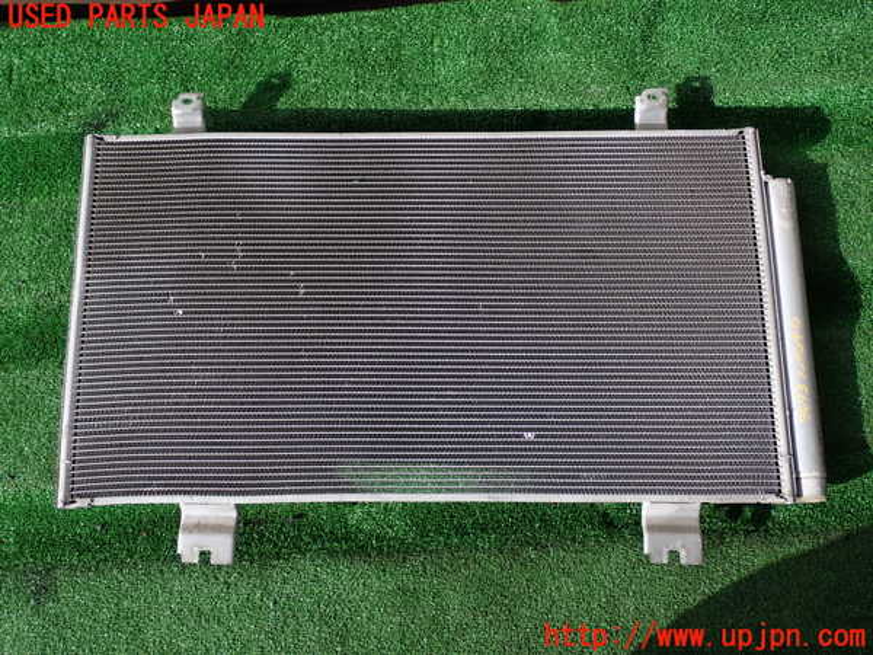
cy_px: 328
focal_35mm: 44
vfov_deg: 32.9
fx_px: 1110
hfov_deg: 42.9
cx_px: 436
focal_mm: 7.84
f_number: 4
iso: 100
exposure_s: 1/500
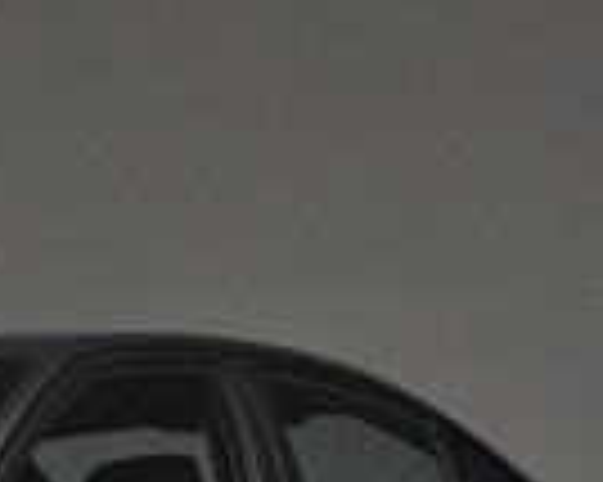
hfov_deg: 8.6
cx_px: -896
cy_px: 966
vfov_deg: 7.4
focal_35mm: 202
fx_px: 3602
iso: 800
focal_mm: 24
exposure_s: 1/50
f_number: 3.8
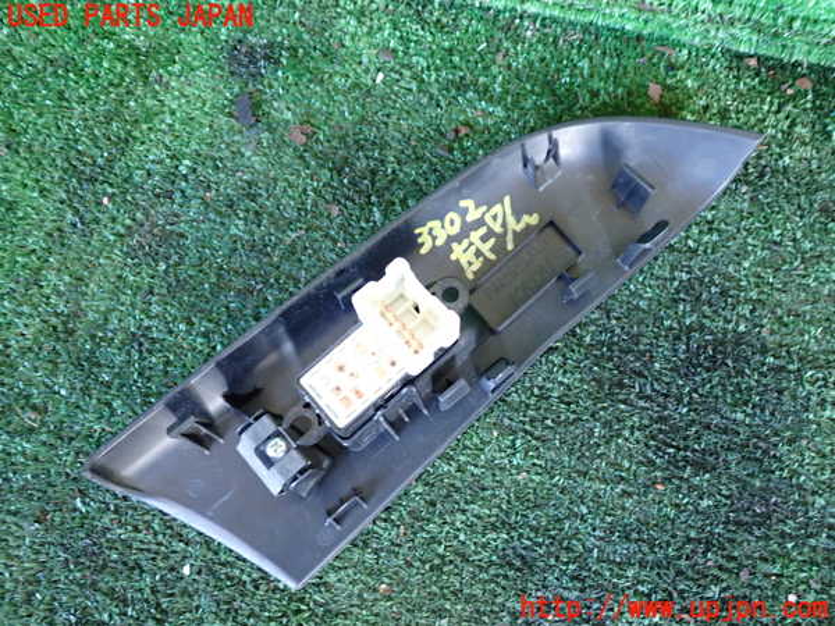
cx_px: 418
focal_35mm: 30
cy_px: 313
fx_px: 724
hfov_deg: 60.0
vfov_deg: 46.8
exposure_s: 1/30
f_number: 2.3
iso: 400
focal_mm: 5.4
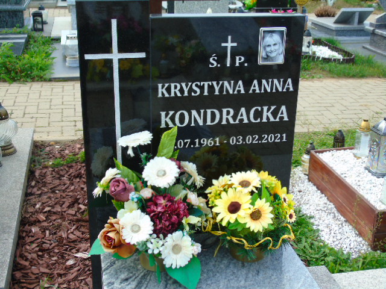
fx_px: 513
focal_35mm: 46
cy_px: 144
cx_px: 193
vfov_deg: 31.5
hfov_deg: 41.2
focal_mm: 8.2
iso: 80
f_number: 4.1
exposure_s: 1/100
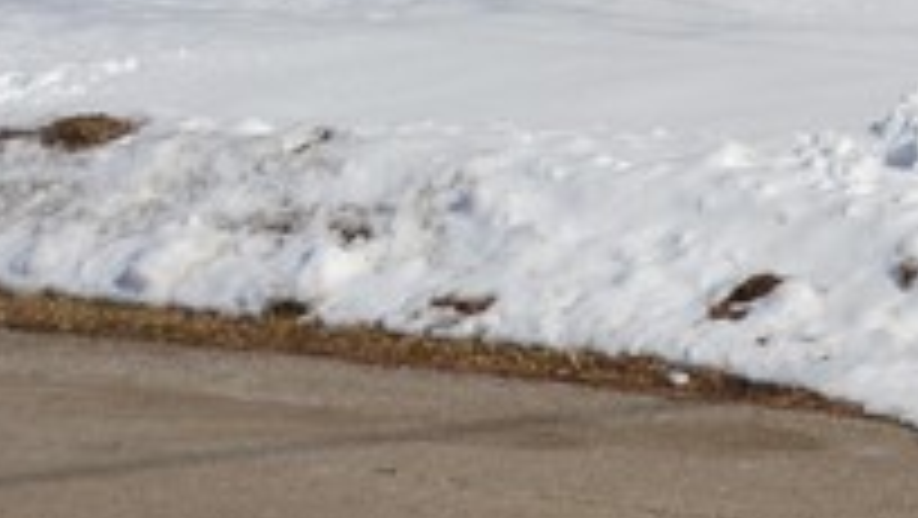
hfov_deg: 10.5
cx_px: 2268
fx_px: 4213
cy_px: -872
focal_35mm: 173
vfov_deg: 6.6
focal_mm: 22
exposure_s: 1/400
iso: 100
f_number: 10
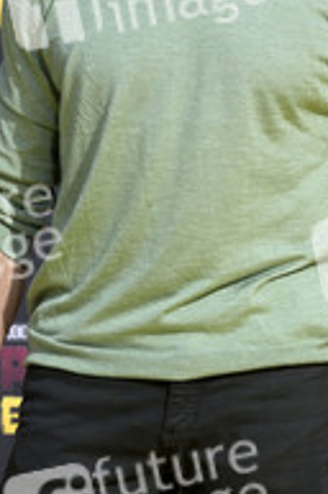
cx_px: 210
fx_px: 4128
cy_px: 118
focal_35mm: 301
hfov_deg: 4.5
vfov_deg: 6.8
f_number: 13
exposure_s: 1/250
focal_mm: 145
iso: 320
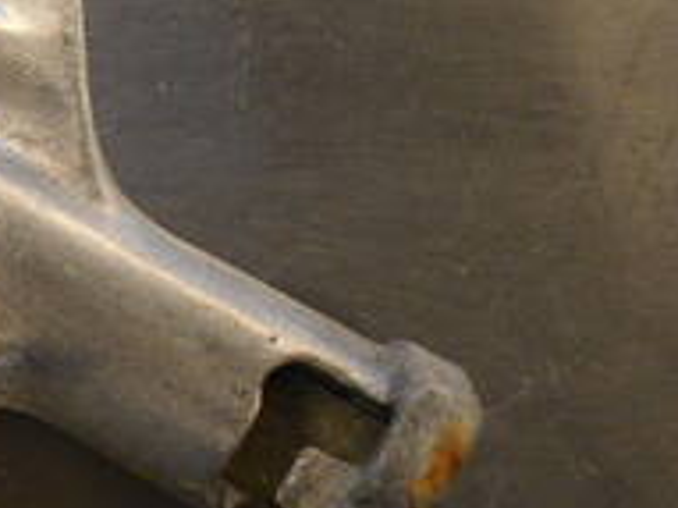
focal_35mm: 83
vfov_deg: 17.6
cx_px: -387
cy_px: 96
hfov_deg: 19.8
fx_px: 1625
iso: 2800
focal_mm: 18
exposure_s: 1/125
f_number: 3.5
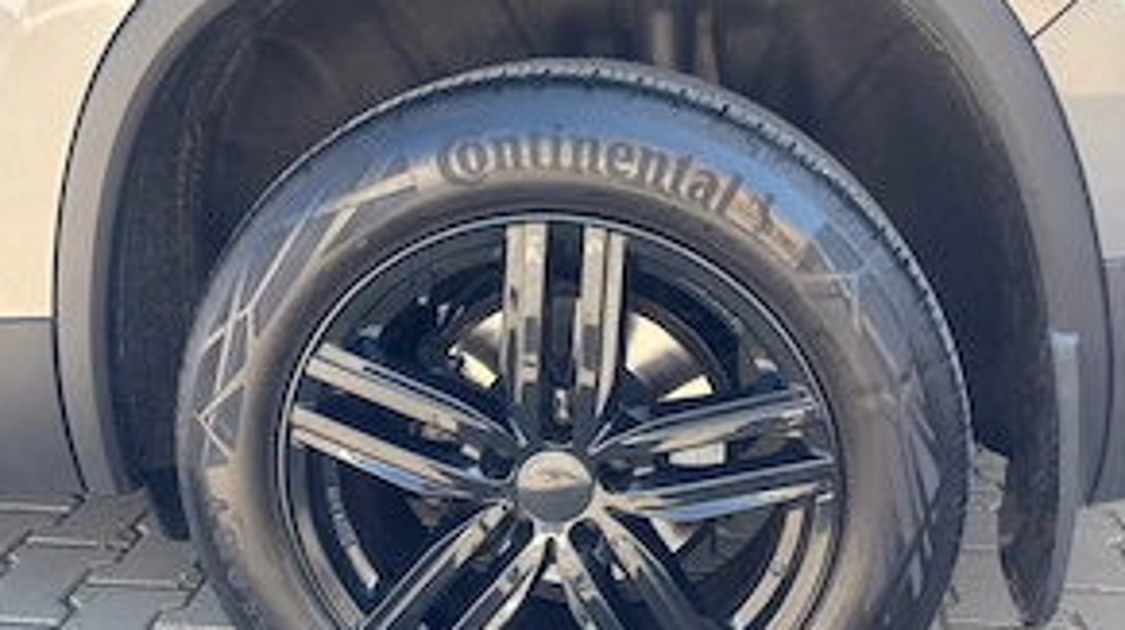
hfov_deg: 51.7
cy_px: 363
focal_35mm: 39
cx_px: 568
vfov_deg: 30.3
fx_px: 1162
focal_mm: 5.96
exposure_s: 1/180
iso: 40
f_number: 1.6
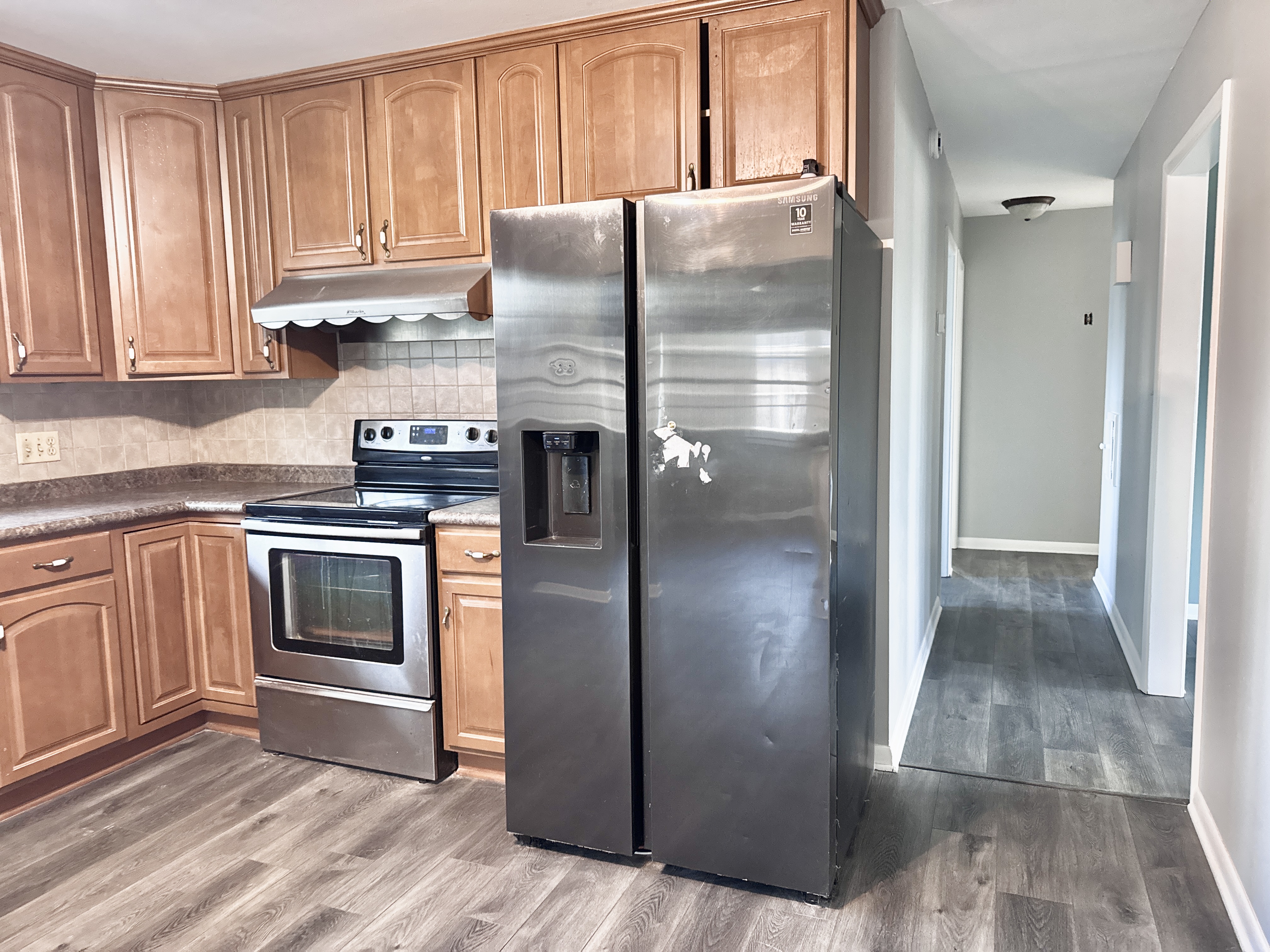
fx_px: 881
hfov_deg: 71.6
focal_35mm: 24
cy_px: 476
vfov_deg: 56.8
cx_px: 635
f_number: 1.78
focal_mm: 6.76
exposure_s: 1/40
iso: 640
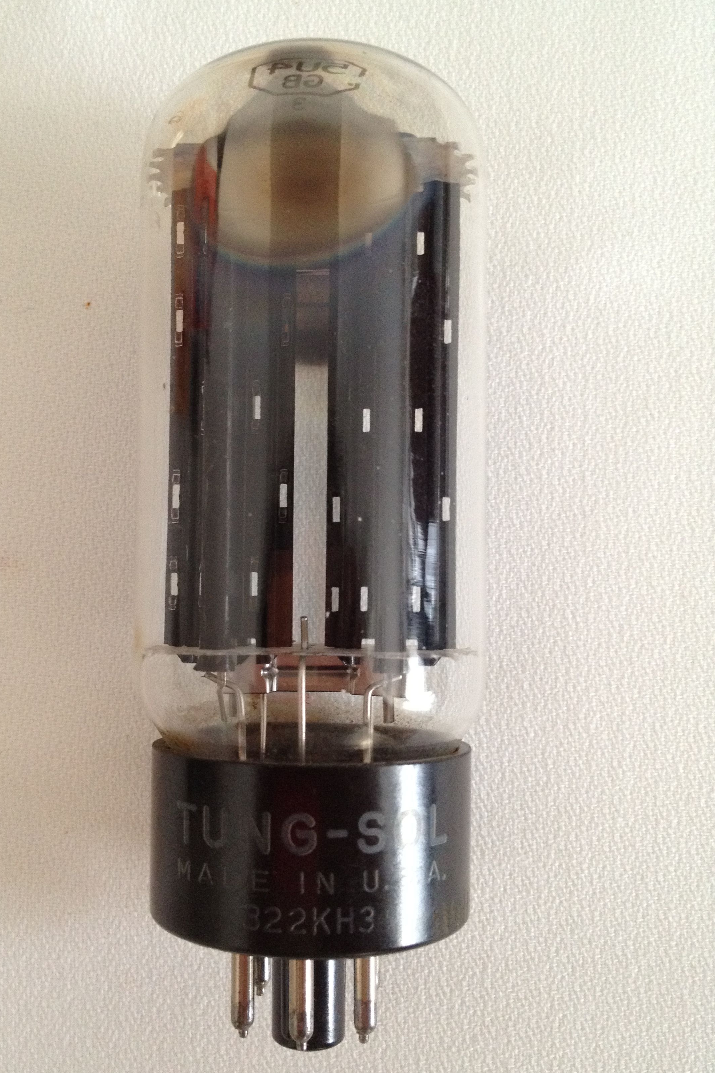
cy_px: 540
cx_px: 309
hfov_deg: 35.9
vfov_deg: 51.9
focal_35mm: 37
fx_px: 1102
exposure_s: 1/20
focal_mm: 4.28
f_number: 2.4
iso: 250
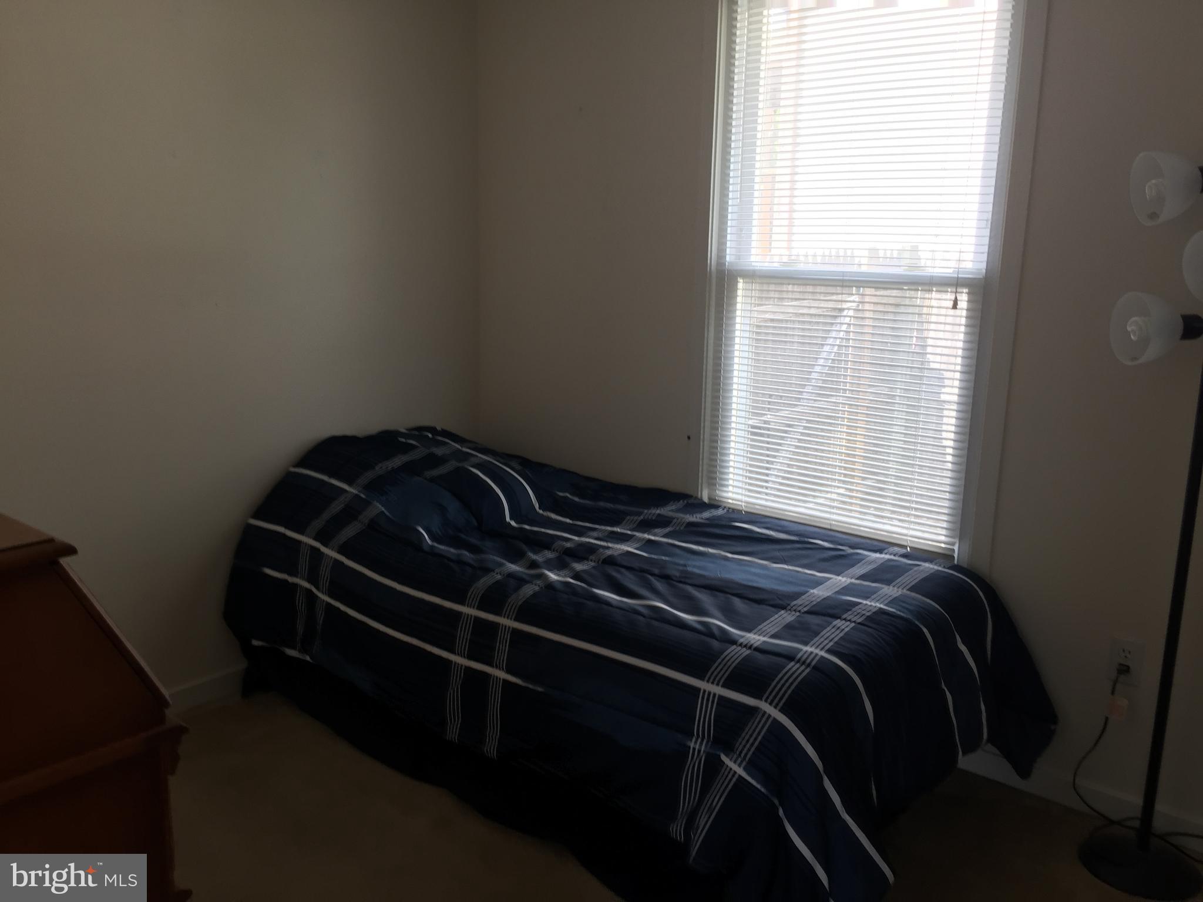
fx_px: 1008
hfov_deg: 61.7
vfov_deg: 48.2
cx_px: 602
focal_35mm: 29
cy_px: 451
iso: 32
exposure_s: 1/60
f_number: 2.2
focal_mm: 4.15
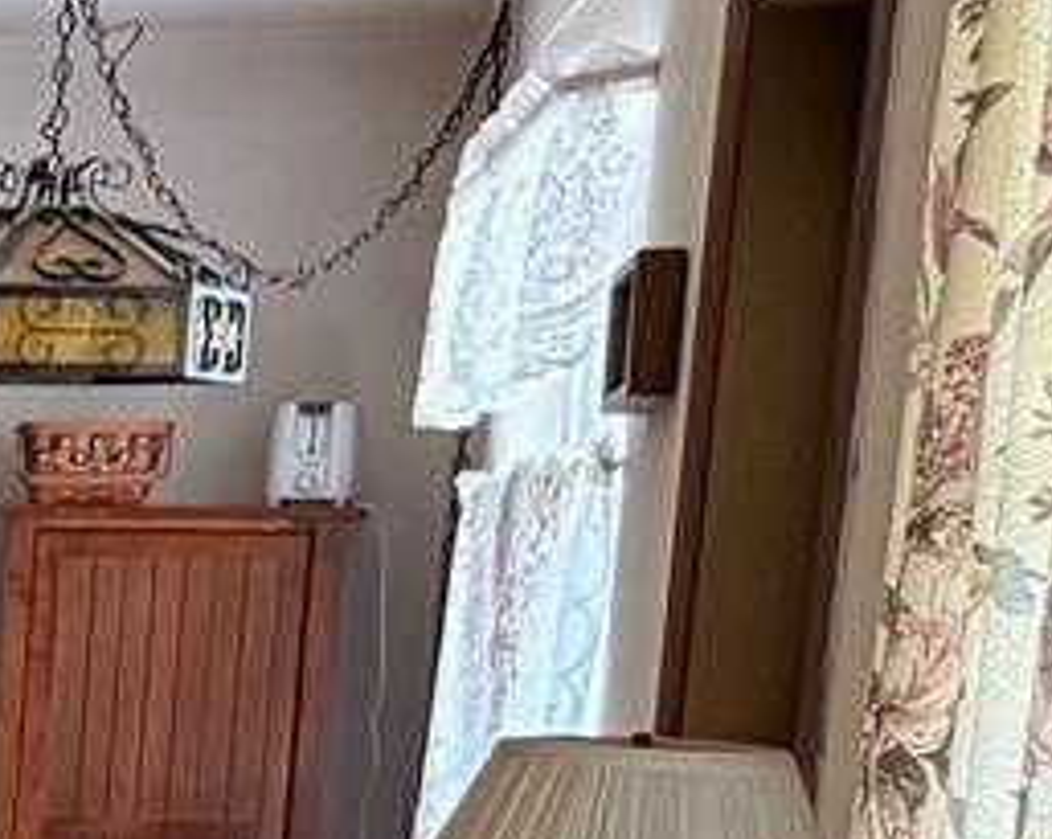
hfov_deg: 9.9
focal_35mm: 146
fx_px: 4541
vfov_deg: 10.3
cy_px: 1191
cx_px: -2129
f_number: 1.78
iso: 400
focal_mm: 6.76
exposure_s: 1/60
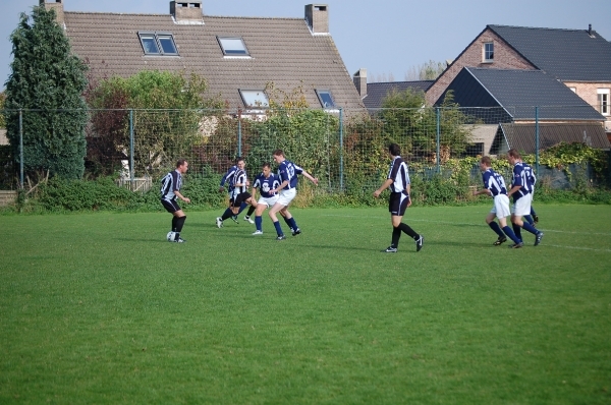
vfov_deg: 14.7
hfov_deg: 21.9
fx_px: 1576
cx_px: 306
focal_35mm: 93
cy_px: 202
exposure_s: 1/1000
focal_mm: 62
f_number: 4.2
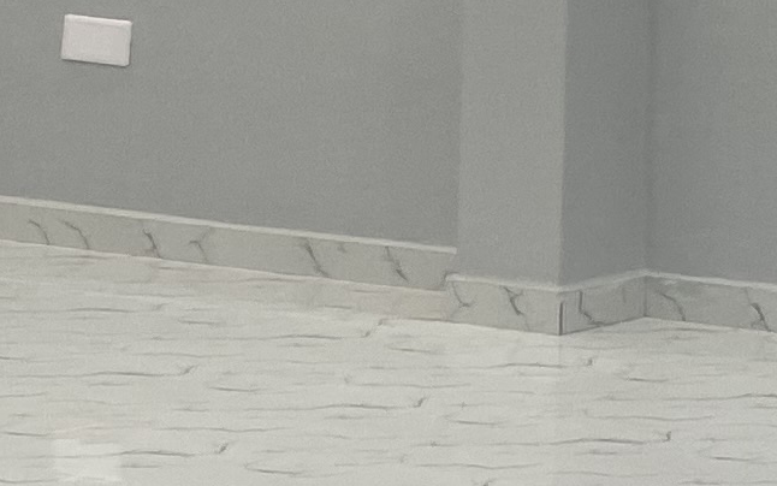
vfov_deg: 7.6
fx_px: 3643
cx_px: 1075
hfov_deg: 11.8
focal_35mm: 172
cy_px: 64
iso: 80
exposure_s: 1/100
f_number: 1.8
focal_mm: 4.25
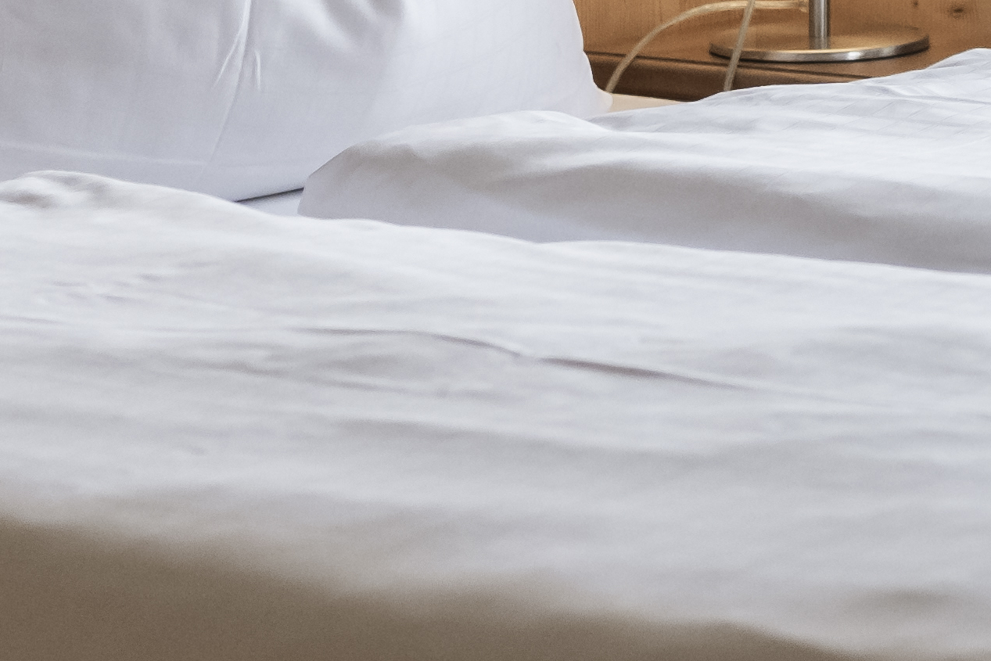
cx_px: 1795
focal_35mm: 228
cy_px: -677
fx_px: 6277
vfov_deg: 5.9
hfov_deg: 8.7
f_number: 2.8
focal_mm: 35
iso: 1250
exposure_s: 1/1250
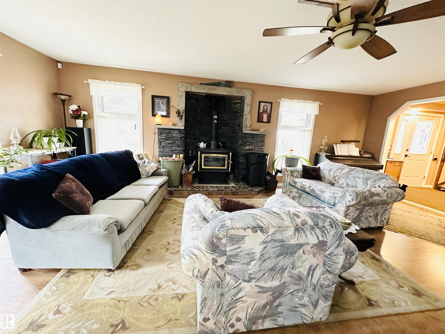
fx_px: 180
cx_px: 222
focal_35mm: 14
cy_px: 167
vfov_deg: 85.7
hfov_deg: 102.1
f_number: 2.2
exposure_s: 1/60
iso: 640
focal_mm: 2.22
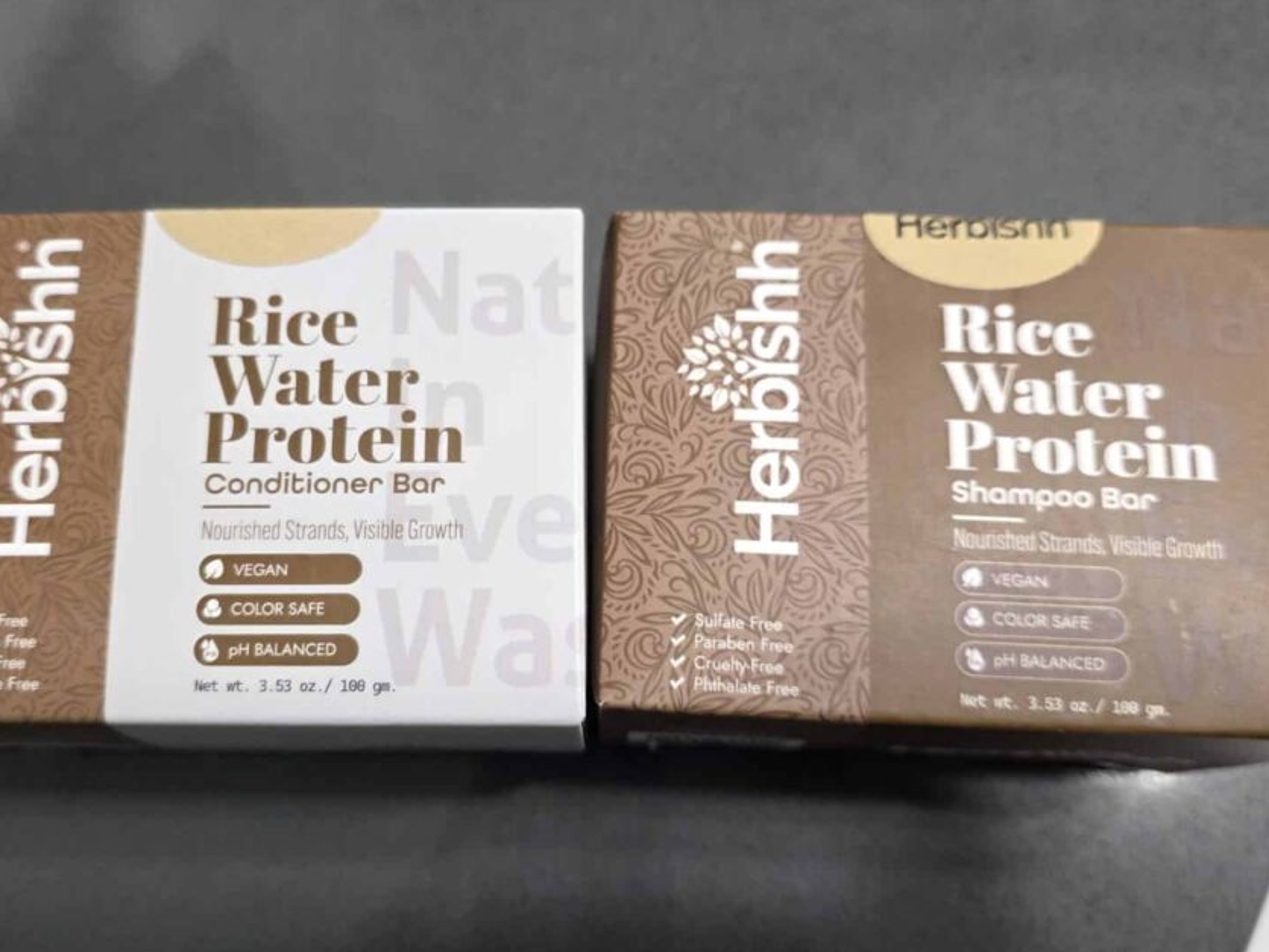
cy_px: 465
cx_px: 531
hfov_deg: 55.1
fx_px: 1210
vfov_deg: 42.9
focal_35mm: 33
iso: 320
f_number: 1.7
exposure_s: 1/120
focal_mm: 6.3
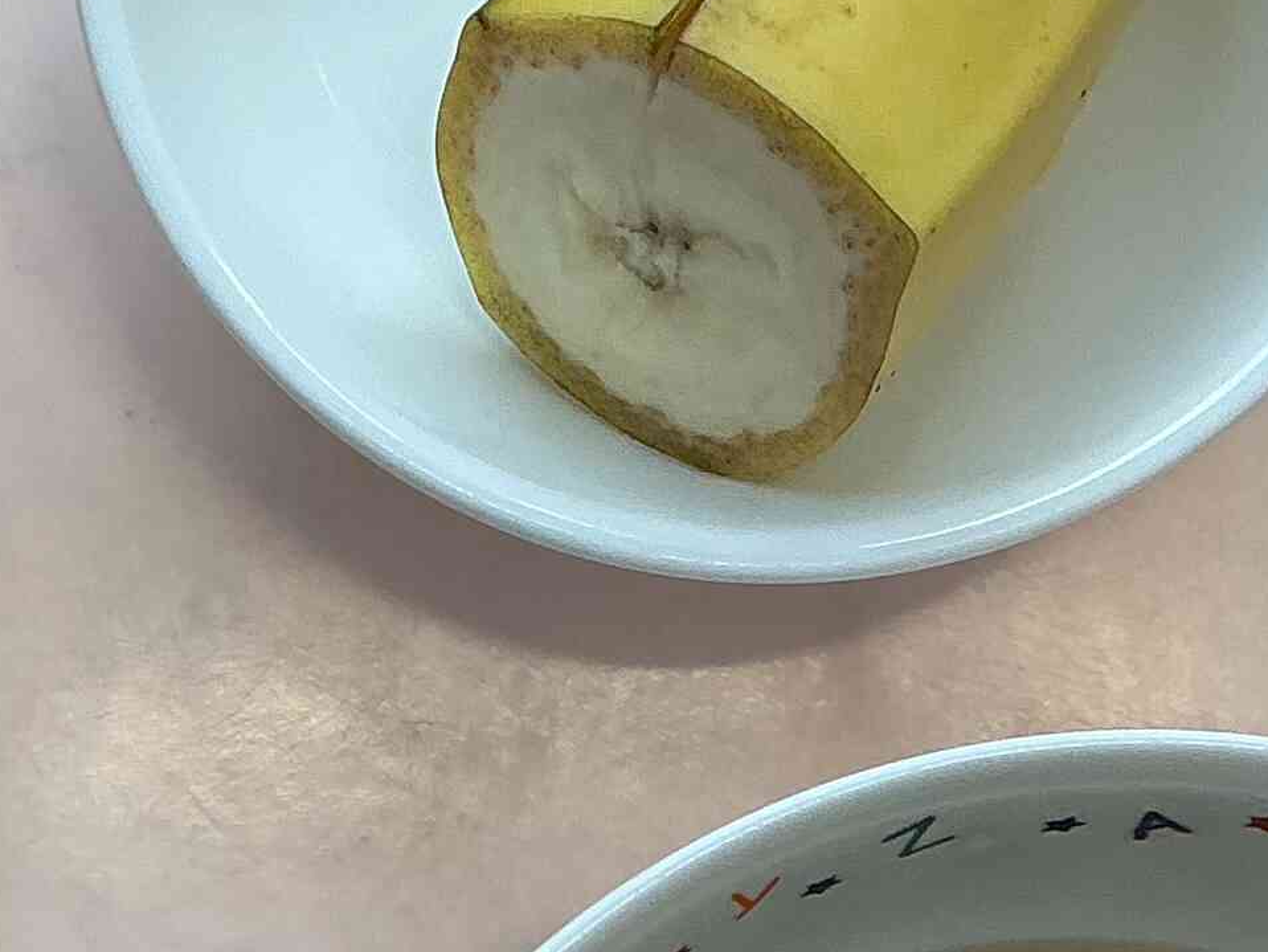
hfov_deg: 15.8
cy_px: 922
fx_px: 4470
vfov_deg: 12.0
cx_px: -73
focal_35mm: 122
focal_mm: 3
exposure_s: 1/120
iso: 25
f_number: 1.8
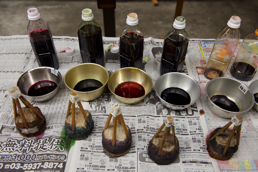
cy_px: 86
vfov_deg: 37.9
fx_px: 251
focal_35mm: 35
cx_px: 129
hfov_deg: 54.4
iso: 800
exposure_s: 1/80
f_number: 4.5
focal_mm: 35
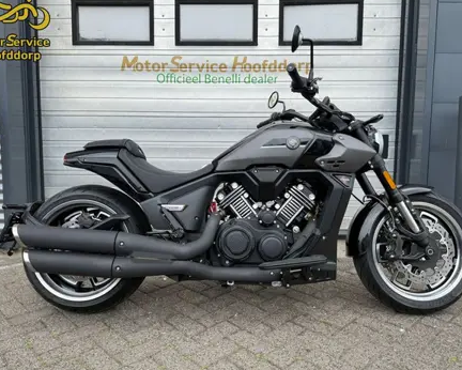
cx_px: 226
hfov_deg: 66.0
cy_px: 182
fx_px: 356
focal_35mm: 26
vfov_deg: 55.0
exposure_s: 1/1292
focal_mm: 6.76
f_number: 1.78
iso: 100
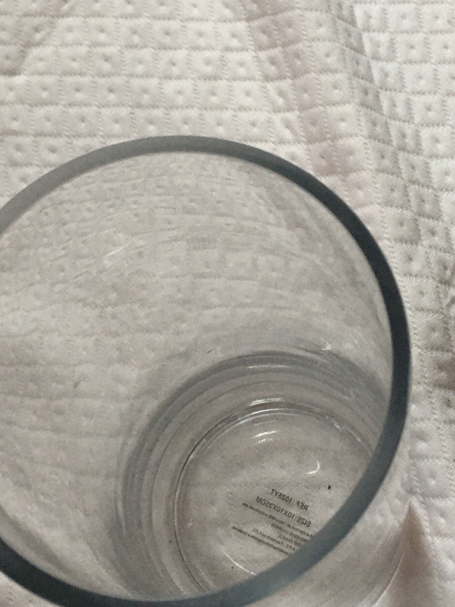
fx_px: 1139
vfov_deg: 29.8
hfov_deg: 22.5
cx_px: 280
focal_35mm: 65
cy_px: 251
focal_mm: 4.15
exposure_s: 1/33
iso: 50
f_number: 2.2
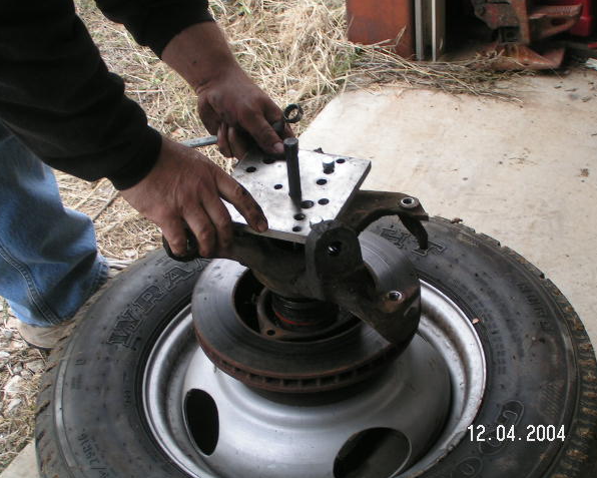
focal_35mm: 66
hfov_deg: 28.7
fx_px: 1166
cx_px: 300
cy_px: 240
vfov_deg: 23.2
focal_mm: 9.7
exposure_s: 1/80
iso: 50
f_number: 5
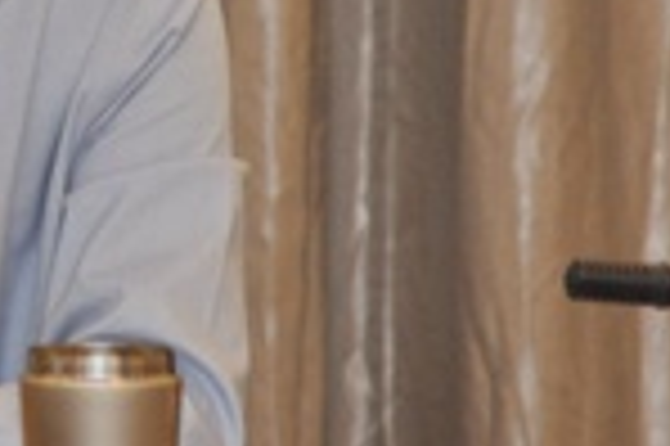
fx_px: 10780
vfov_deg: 2.4
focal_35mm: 580
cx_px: -297
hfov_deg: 3.5
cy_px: -65
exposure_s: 1/60
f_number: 5.6
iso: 800
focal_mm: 105
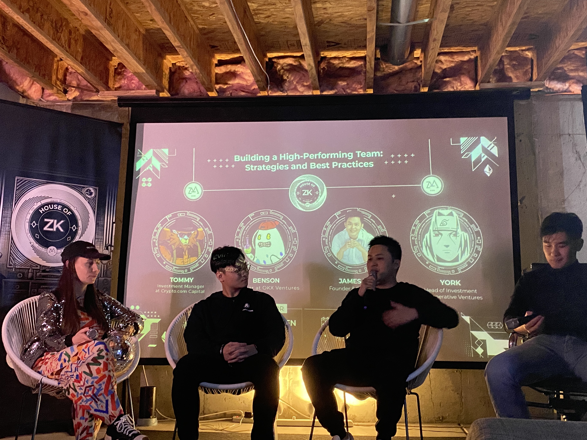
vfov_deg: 37.7
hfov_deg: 48.9
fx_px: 644
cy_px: 206
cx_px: 318
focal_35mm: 38
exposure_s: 1/30
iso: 800
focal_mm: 4.25
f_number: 1.8
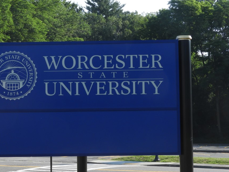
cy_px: 94
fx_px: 609
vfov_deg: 16.1
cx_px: 87
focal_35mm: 92
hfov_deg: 21.3
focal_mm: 9.9
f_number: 4
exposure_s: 1/400
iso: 100
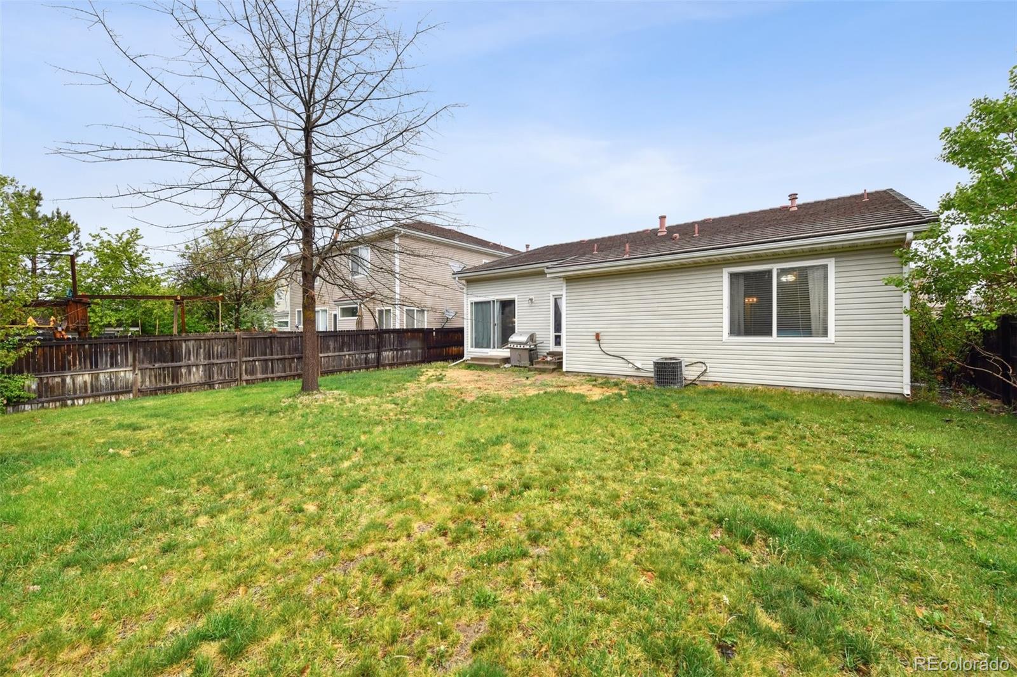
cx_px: 508
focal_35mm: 14
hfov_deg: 104.3
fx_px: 395
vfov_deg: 81.2
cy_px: 338
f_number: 11
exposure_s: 1/125
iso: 400
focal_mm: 14
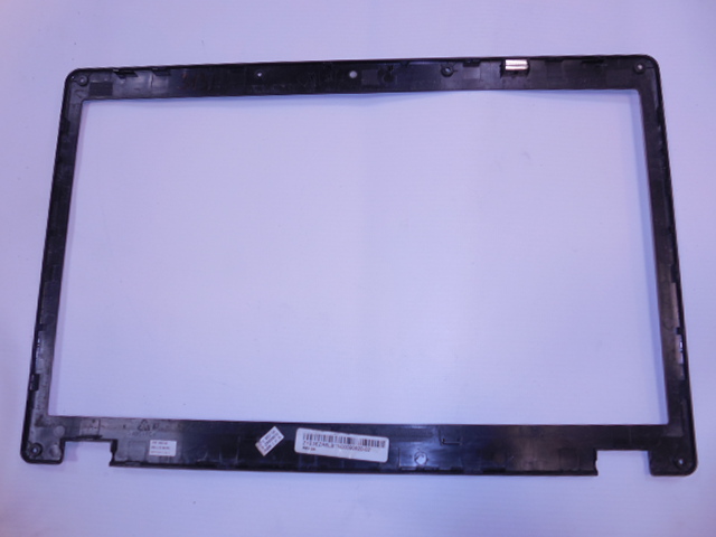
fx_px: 538
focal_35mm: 26
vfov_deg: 53.1
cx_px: 358
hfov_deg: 67.3
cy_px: 268
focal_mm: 4.6
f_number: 3.5
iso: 125
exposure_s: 1/40
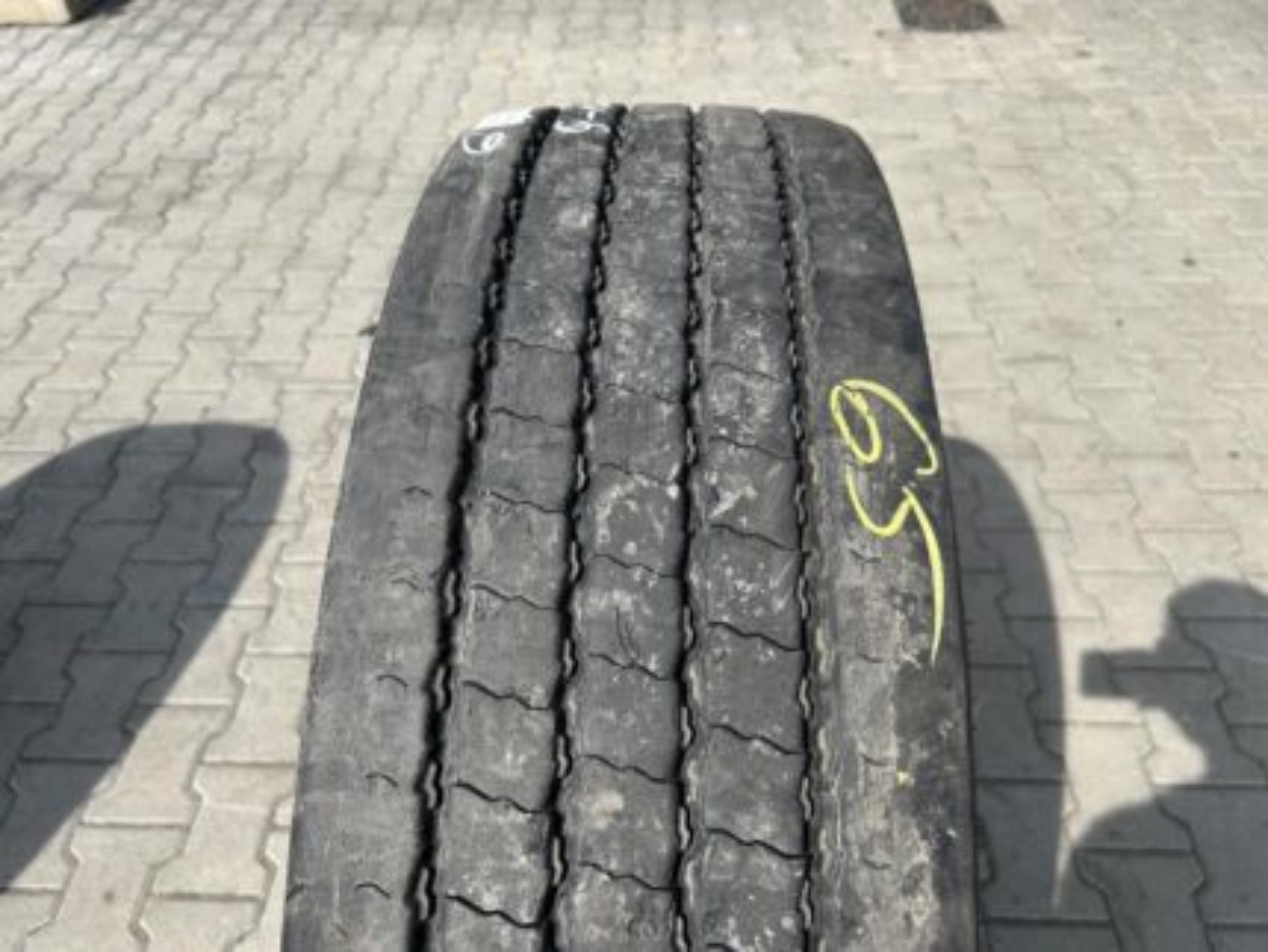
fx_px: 953
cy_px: 476
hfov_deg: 67.3
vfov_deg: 53.1
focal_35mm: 26
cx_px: 634
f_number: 1.5
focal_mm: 5.7
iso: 50
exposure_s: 1/2208
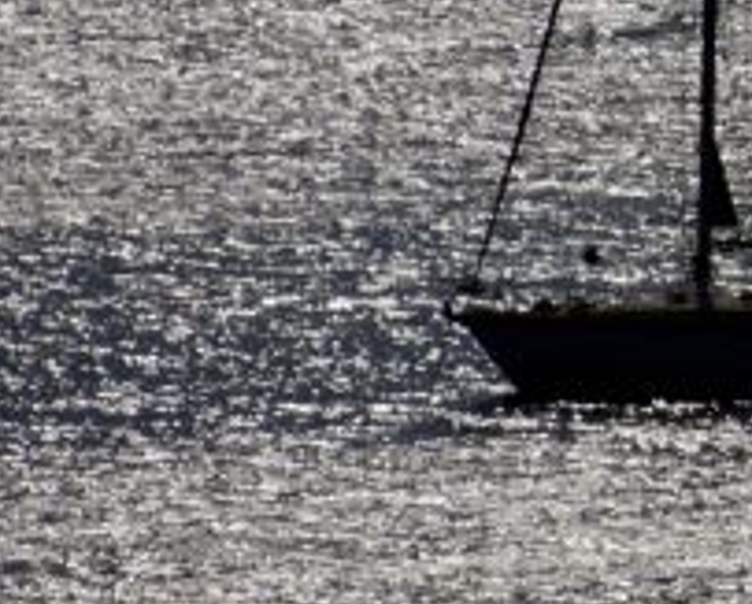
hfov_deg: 1.5
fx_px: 29621
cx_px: 1030
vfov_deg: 1.2
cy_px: 72
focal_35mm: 1329
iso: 100
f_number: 5.6
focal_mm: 300
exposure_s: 1/8000
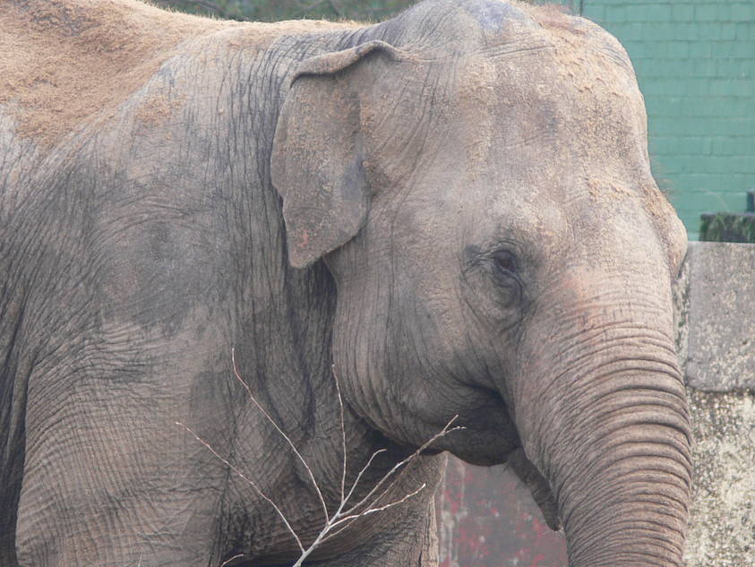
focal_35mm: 681
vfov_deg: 2.2
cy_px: 331
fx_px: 14859
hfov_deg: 2.9
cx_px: 158
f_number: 4
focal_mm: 75.9
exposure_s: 1/100
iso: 80
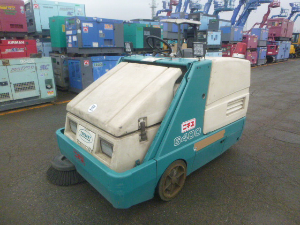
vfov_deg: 54.9
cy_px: 112
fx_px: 217
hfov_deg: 69.4
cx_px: 150
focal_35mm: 25
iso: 400
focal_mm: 4.5
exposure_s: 1/320
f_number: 9
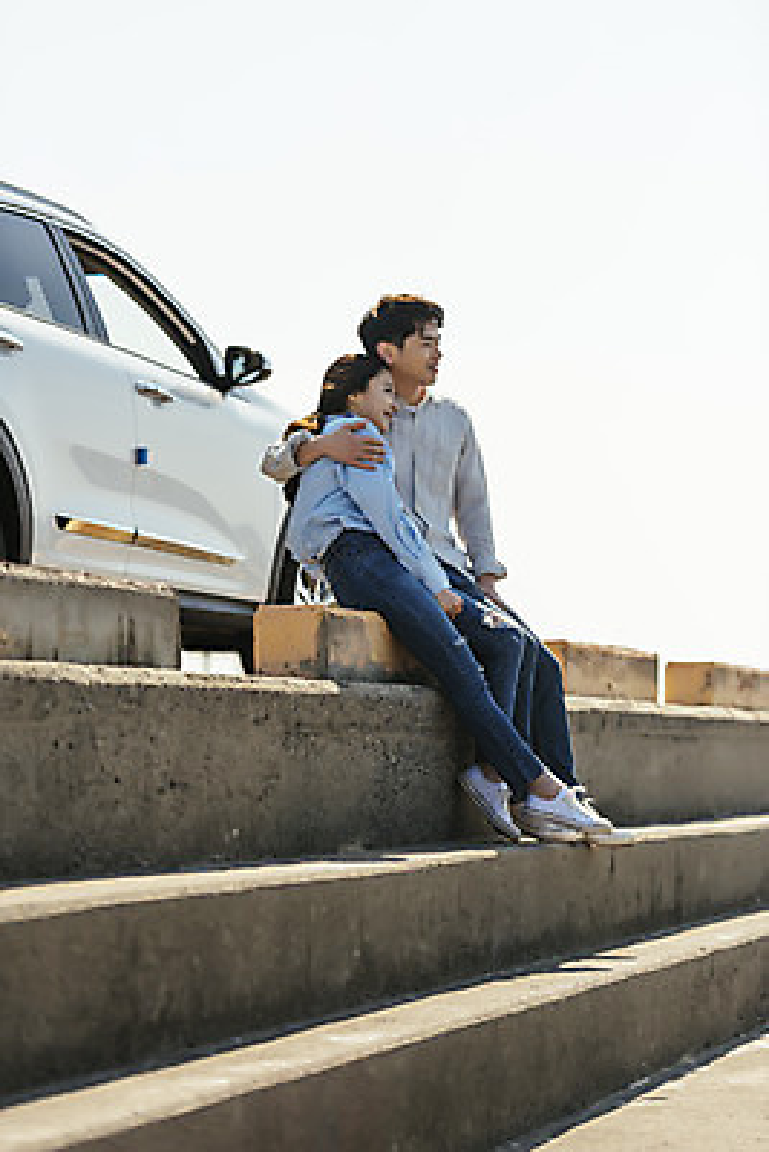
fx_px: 3201
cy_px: 576
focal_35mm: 100
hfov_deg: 13.7
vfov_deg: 20.4
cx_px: 384
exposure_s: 1/4000
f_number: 2.8
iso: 100
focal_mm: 100
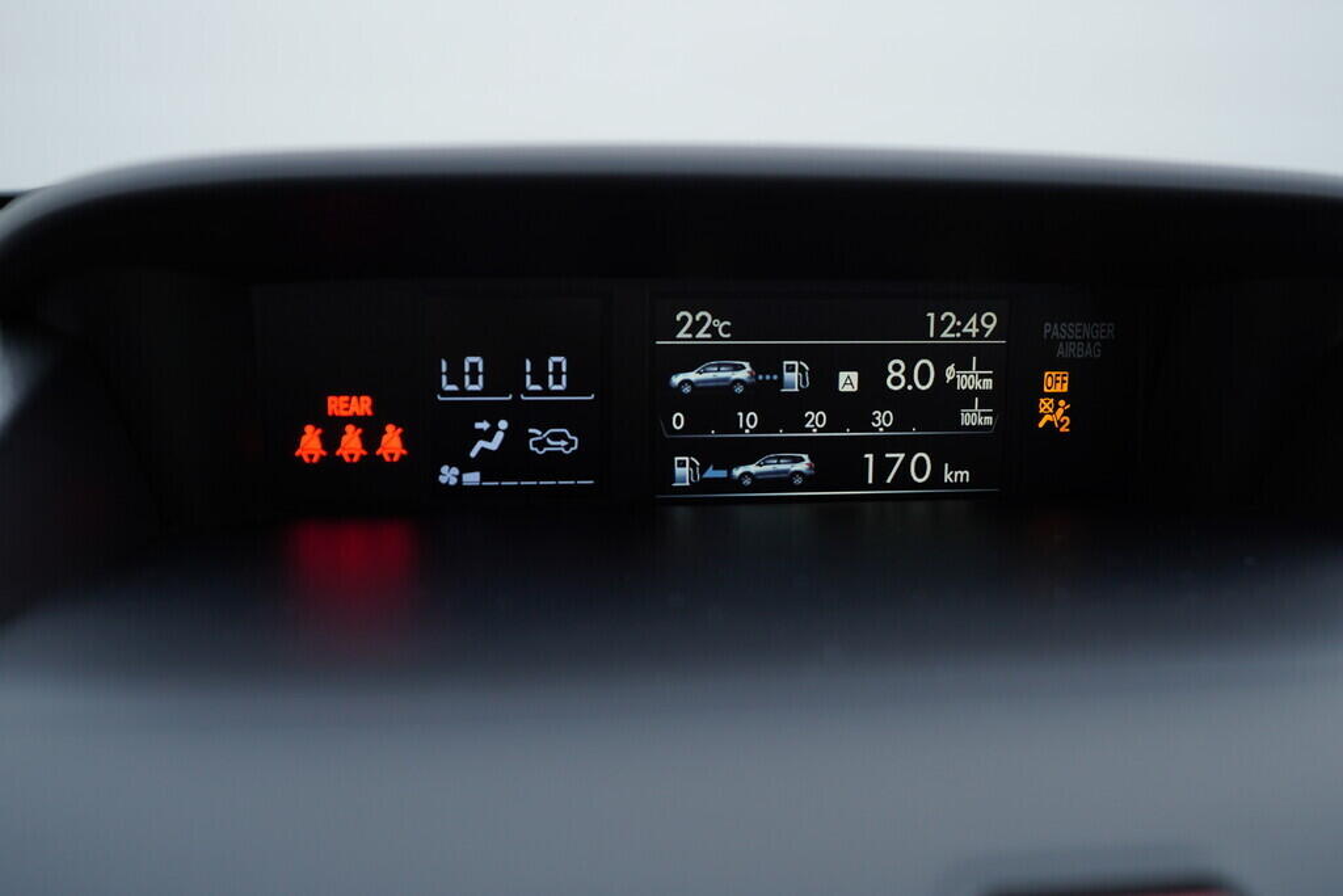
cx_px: 672
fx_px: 1343
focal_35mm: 36
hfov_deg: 53.1
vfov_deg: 36.9
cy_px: 448
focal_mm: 24
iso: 125
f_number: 3.5
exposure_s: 1/60
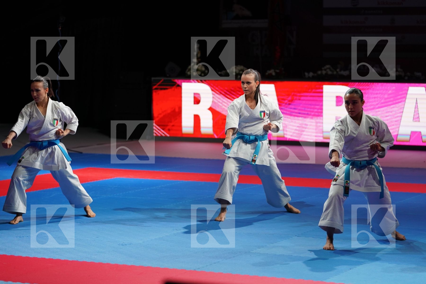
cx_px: 213
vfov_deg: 12.5
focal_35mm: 110
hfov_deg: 18.6
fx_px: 1302
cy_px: 142
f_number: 2.8
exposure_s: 1/500
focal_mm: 110
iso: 1250
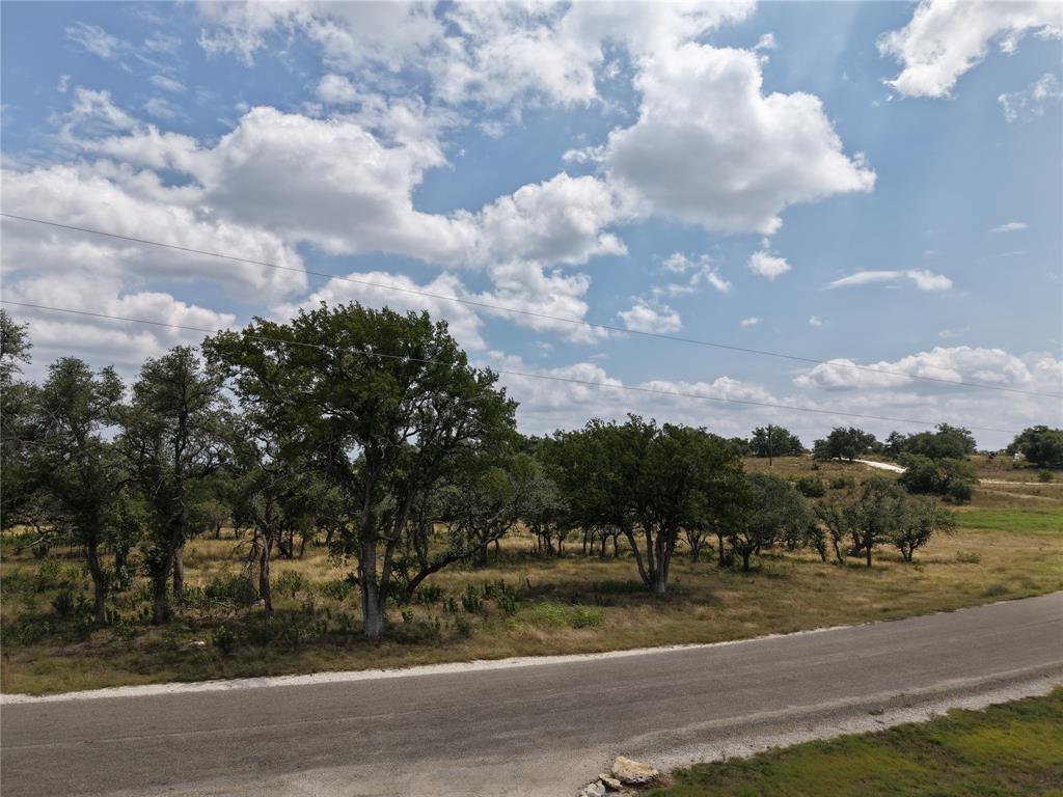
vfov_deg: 56.8
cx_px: 532
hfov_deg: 71.6
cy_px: 398
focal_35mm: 24
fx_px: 737
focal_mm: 8.67
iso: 130
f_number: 1.8
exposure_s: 1/640
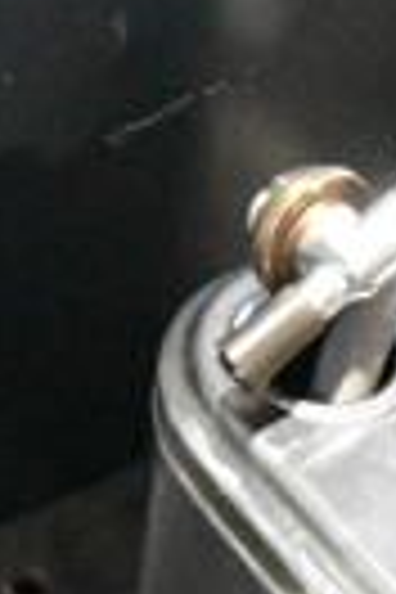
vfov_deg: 10.1
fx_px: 3085
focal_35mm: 187
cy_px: -655
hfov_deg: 7.1
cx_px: -374
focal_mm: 18
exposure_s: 1/125
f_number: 5.6
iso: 6400
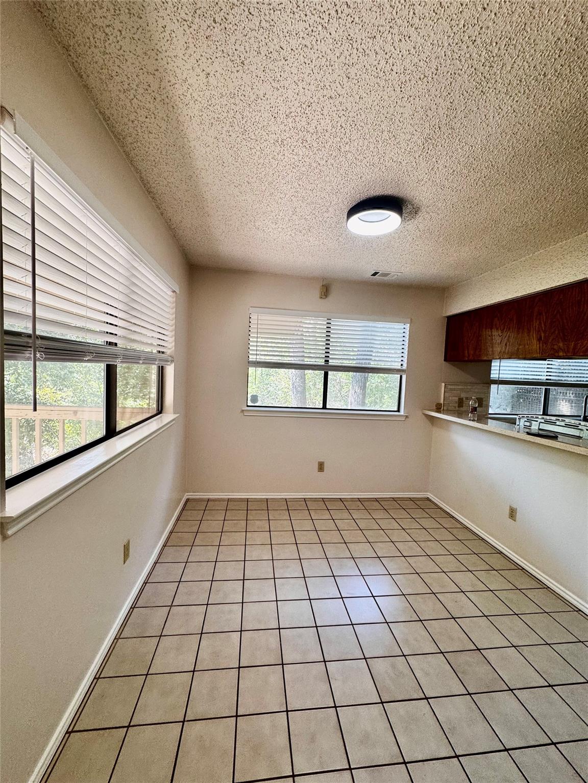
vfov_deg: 102.1
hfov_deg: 85.7
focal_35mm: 14
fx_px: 317
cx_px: 294
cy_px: 392
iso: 125
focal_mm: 2.22
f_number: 2.2
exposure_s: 1/120
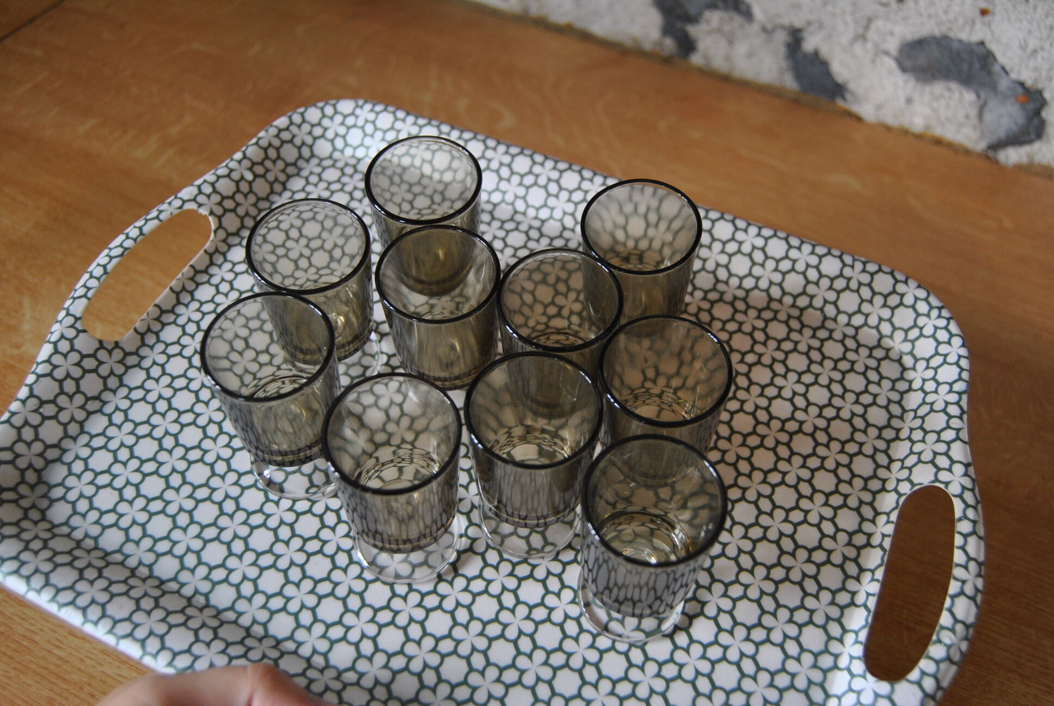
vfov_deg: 40.1
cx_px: 527
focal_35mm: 33
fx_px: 967
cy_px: 353
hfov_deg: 57.2
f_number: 3.5
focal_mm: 22
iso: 400
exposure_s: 1/30
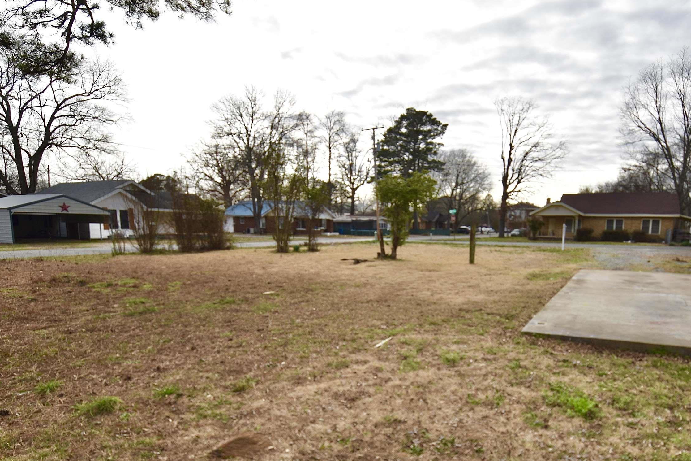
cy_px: 236
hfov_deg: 76.1
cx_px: 413
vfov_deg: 55.7
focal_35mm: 23
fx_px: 435
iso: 100
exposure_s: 1/200
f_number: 10
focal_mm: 11
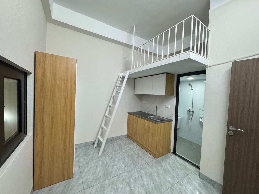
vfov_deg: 85.7
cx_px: 130
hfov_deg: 102.1
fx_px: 105
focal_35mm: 14
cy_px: 97
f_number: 2.2
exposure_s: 1/100
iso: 250
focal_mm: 2.22
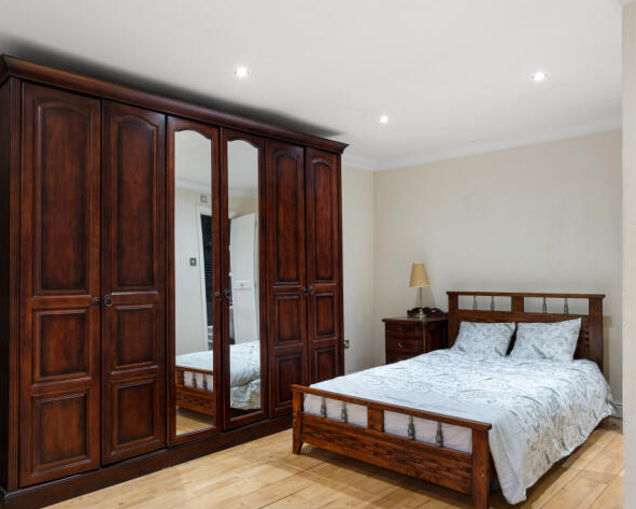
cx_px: 302
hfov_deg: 64.4
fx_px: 505
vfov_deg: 53.3
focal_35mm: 27
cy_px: 293
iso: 320
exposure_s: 1
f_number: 8
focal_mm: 16.5
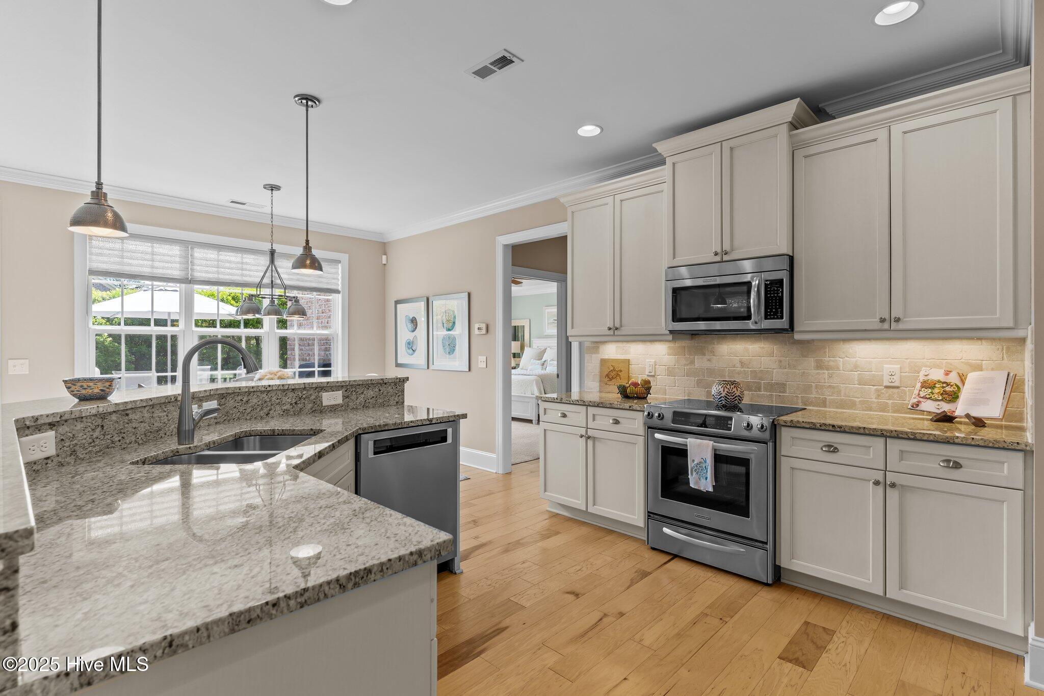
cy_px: 348
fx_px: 493
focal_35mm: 17
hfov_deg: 93.3
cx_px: 522
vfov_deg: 70.4
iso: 125
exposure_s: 1/3
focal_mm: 17
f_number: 7.1
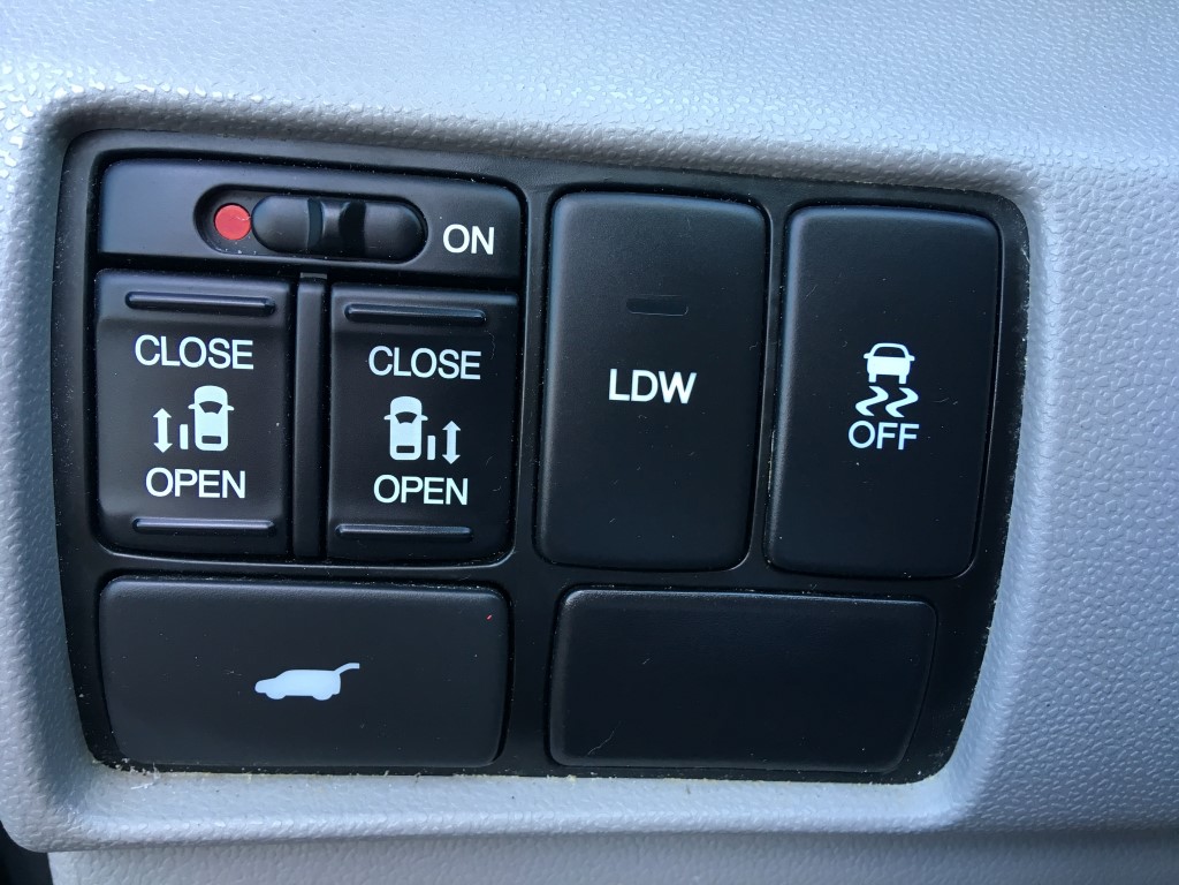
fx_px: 988
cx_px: 590
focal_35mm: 29
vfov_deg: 48.2
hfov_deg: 61.7
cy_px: 442
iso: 25
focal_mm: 4.15
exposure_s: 1/30
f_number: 2.2
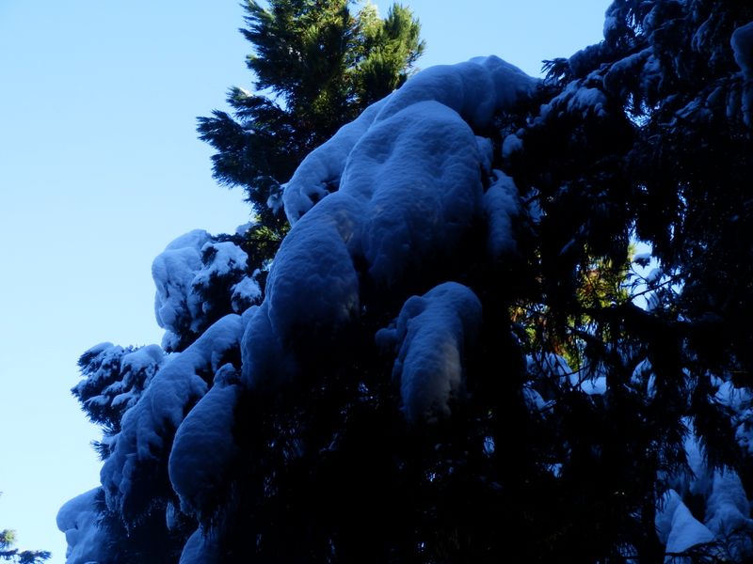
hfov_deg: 22.3
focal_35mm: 88
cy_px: 282
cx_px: 376
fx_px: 1914
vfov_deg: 16.8
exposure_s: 1/100
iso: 80
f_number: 5.1
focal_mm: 15.5
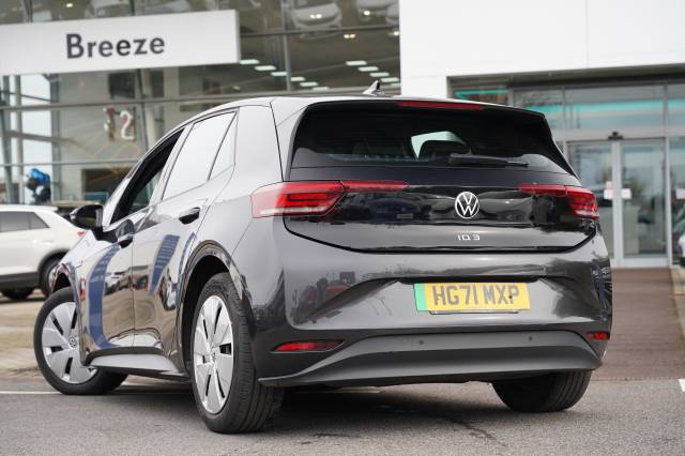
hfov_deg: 30.8
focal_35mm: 65
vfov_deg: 20.8
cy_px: 228
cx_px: 342
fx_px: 1244
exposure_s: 1/100
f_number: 4.5
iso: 100
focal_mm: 65.4
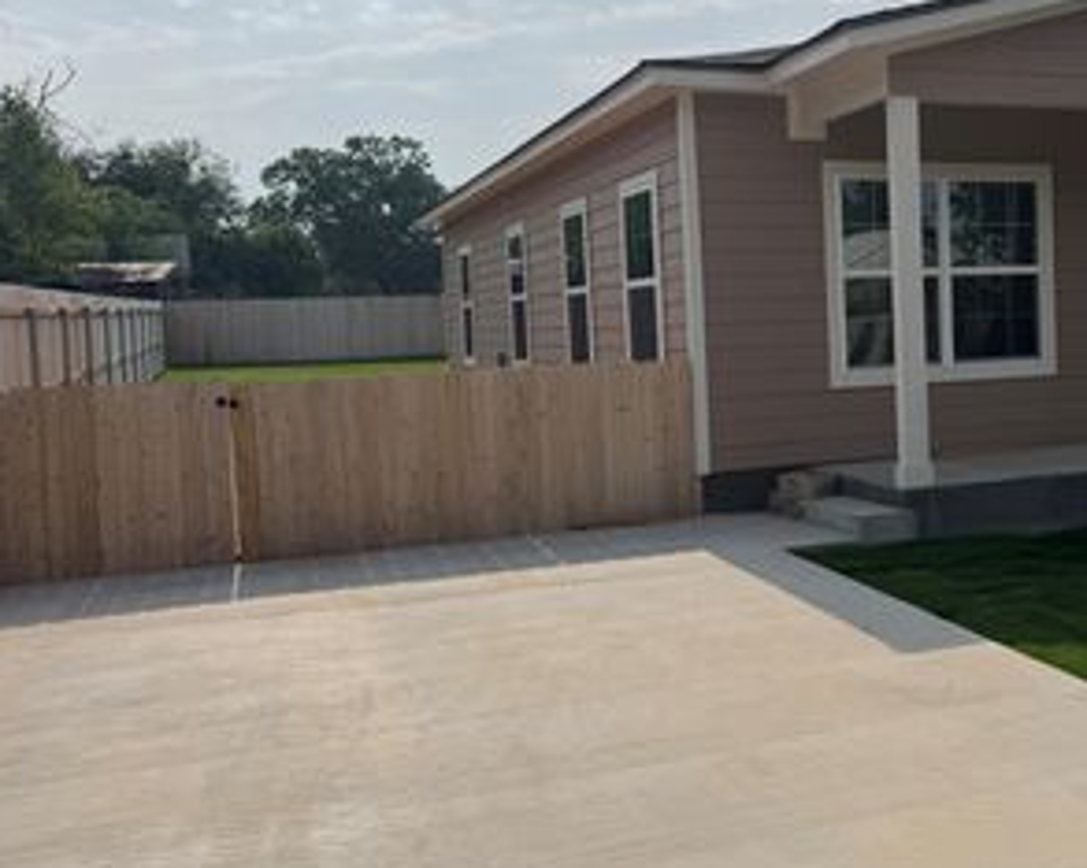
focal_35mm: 40
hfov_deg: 43.4
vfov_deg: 37.2
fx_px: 1286
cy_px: 365
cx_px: 890
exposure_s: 1/12346
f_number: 1.78
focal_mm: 6.76
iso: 50
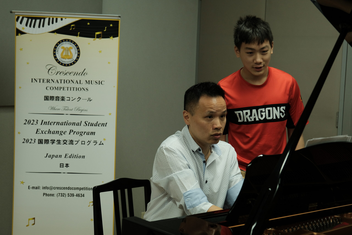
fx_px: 626
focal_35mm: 64
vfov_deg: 21.2
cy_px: 118
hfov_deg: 31.4
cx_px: 176
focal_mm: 42.9
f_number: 4
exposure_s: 1/60
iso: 640
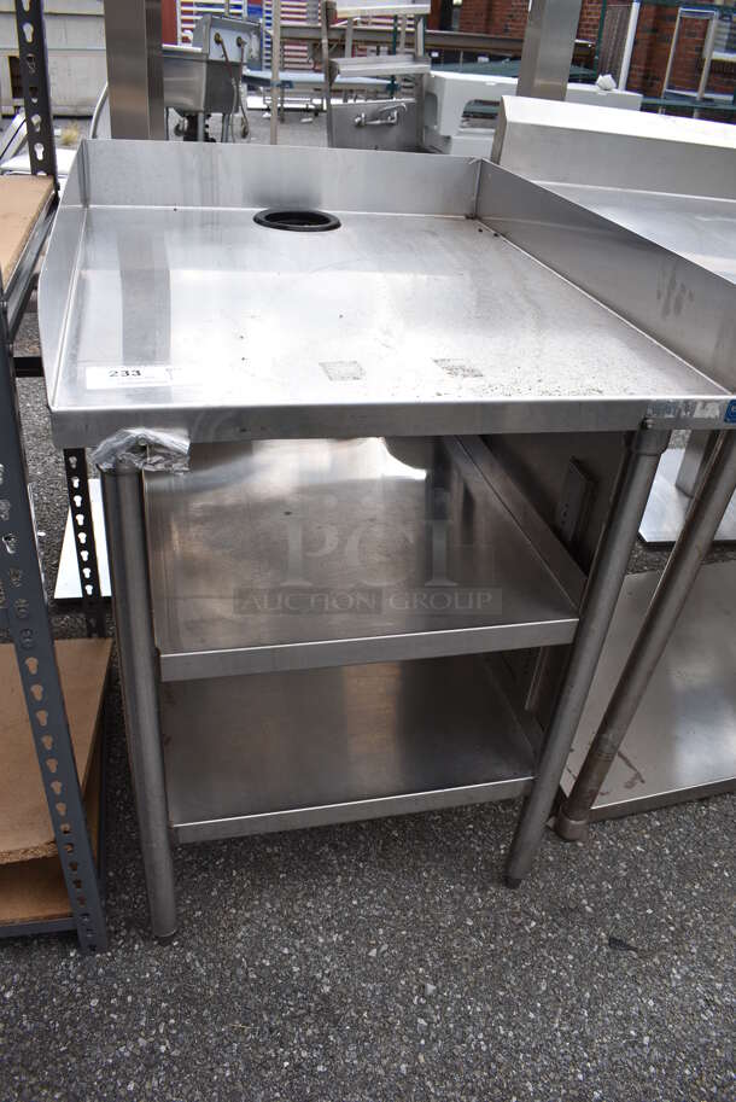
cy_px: 551
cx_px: 368
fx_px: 827
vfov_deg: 67.3
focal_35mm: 27
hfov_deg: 48.0
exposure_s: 1/250
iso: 200
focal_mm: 18
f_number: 7.1
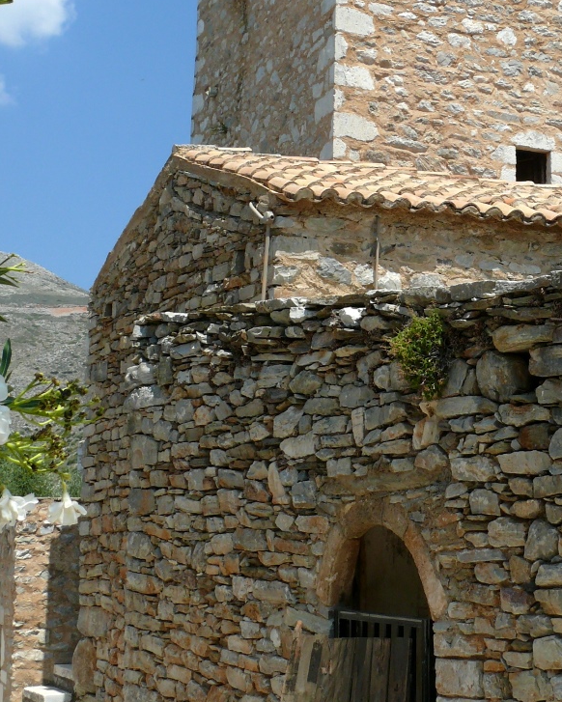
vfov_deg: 27.4
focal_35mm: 69
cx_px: 451
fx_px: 1434
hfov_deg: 21.9
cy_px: 272
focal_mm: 7.4
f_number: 5
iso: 100
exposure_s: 1/200
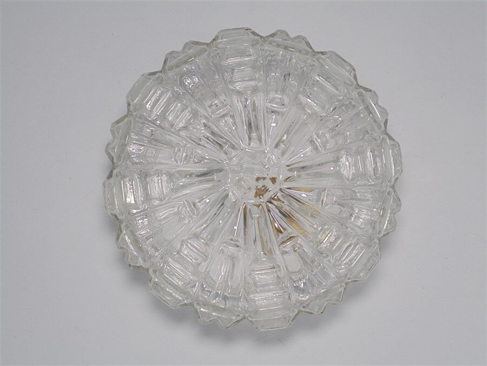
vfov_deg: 29.7
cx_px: 244
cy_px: 183
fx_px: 689
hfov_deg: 38.9
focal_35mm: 49
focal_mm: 8.9
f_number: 4.8
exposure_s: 1/40
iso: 100
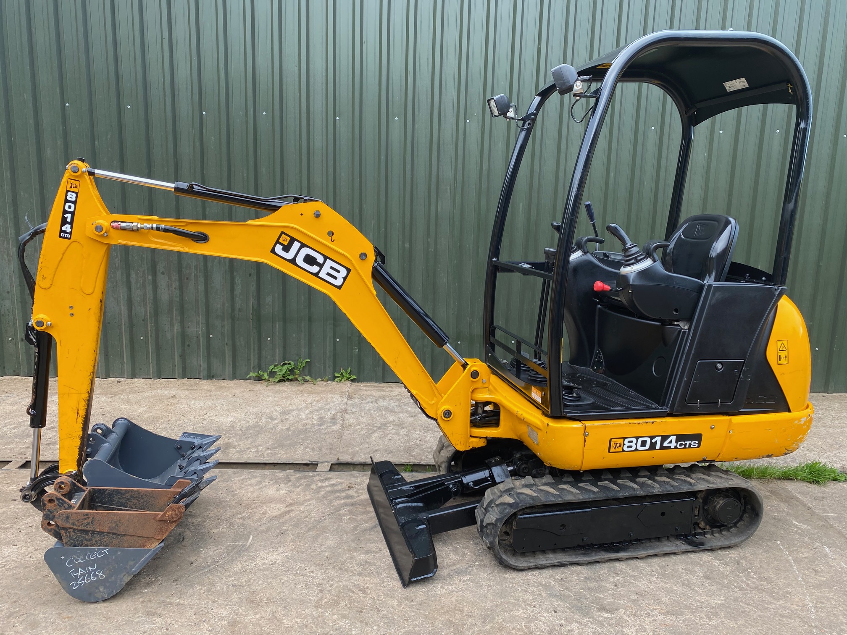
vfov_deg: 53.1
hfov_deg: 67.3
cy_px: 318
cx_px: 424
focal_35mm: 26
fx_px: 636
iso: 32
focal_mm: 4.25
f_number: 1.8
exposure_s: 1/159
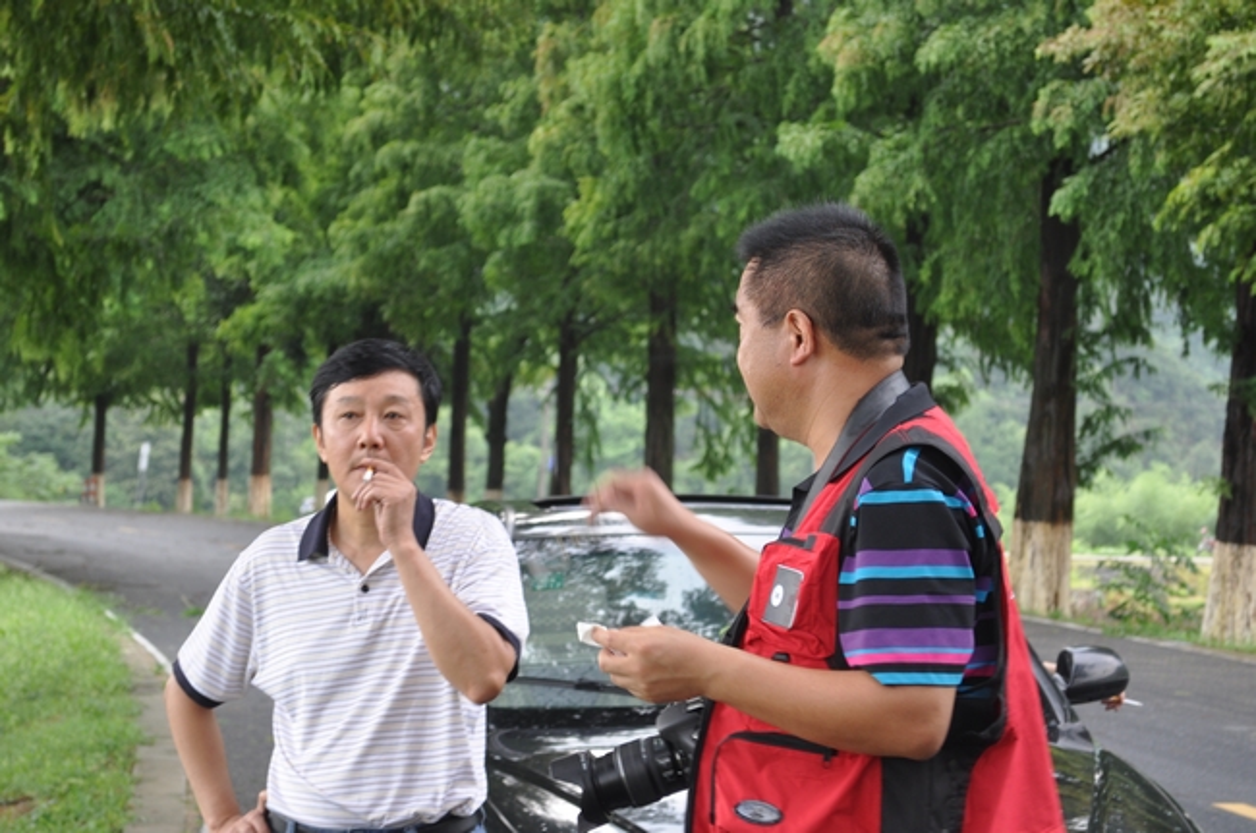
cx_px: 628
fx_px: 2873
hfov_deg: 24.7
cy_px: 416
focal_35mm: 82
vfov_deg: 16.5
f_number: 5.6
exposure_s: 1/30
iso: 360
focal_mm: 55
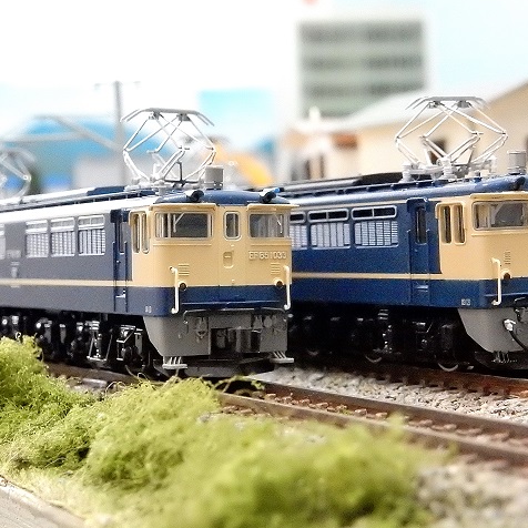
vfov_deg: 22.2
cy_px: 248
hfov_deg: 22.2
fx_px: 1346
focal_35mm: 78
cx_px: 264
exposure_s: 1/40
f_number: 4.5
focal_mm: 10.7
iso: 3200
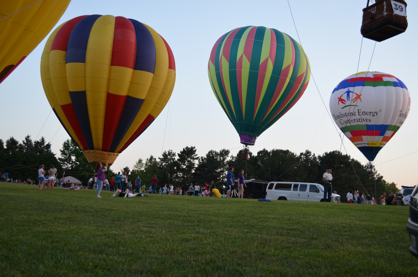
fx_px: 521
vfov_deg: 29.7
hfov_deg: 43.7
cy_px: 138
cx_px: 209
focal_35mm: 45
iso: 400
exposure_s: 1/100
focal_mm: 30
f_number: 5
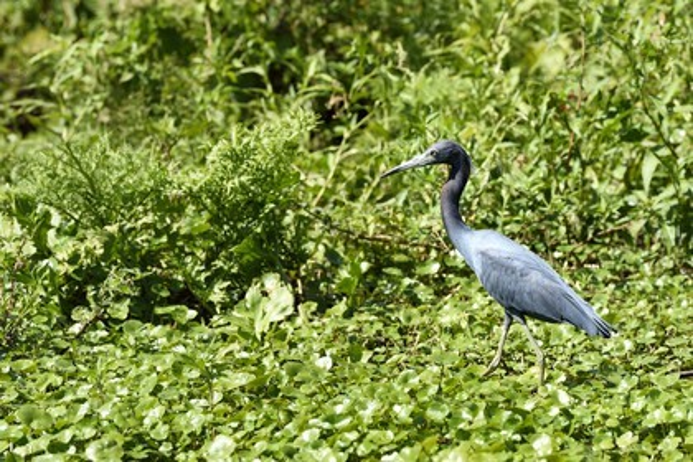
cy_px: 231
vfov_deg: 6.9
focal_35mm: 200
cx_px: 346
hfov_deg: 10.3
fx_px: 3850
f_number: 10
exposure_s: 1/500
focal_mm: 200
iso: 400
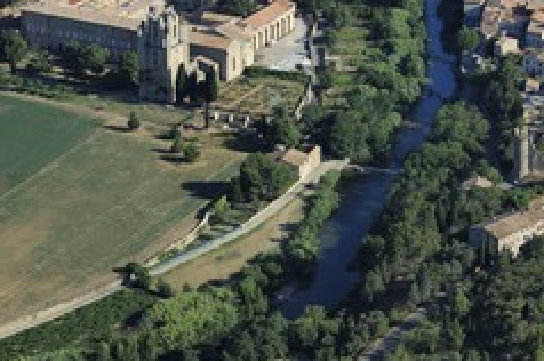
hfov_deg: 14.1
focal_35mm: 145
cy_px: 53
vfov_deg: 9.4
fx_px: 2188
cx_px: 441
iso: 400
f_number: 7.1
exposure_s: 1/1250
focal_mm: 82
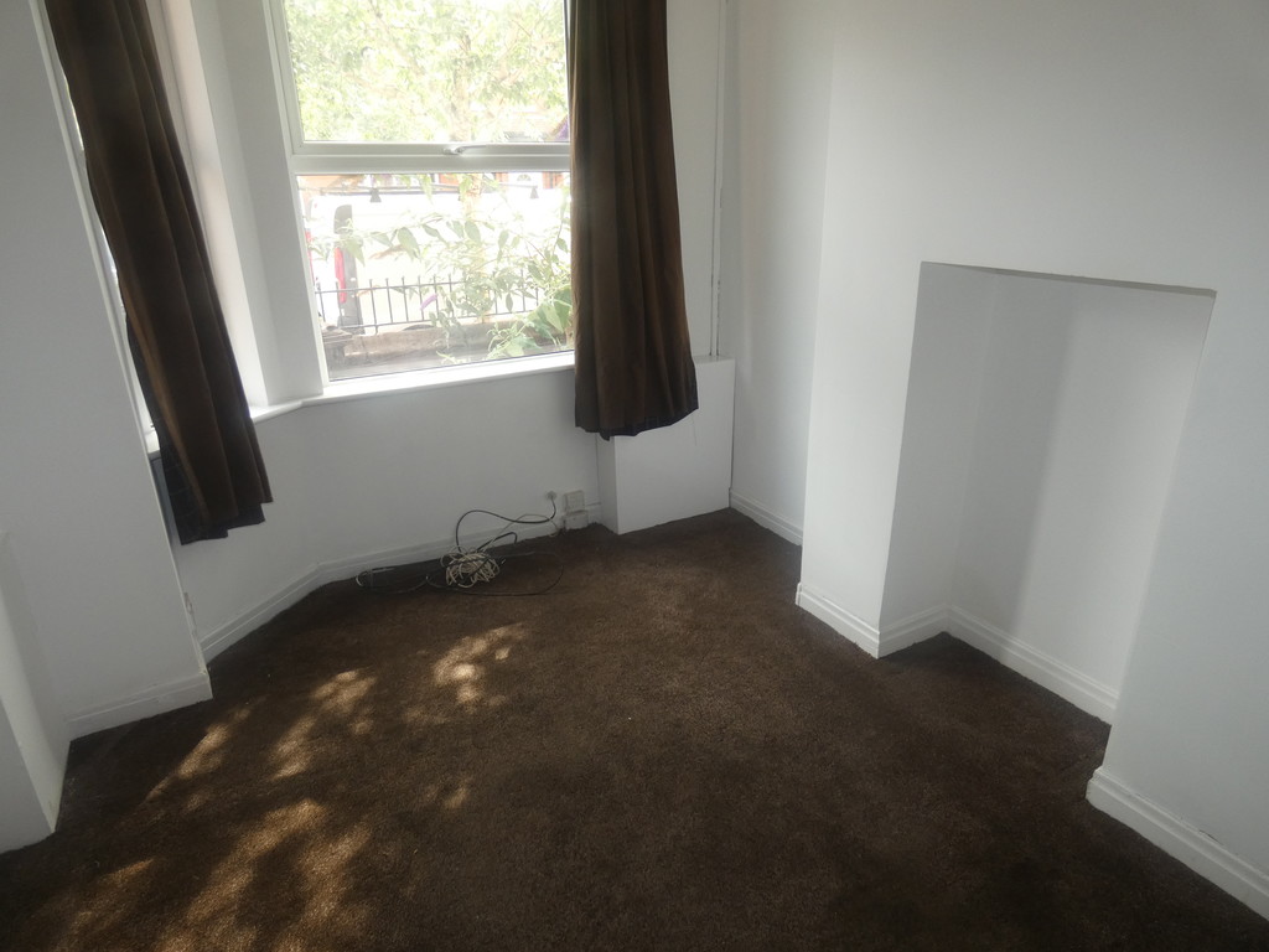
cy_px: 476
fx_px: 733
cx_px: 634
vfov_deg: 66.0
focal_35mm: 20
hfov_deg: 81.7
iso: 125
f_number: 2.8
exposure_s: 1/60
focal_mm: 3.6
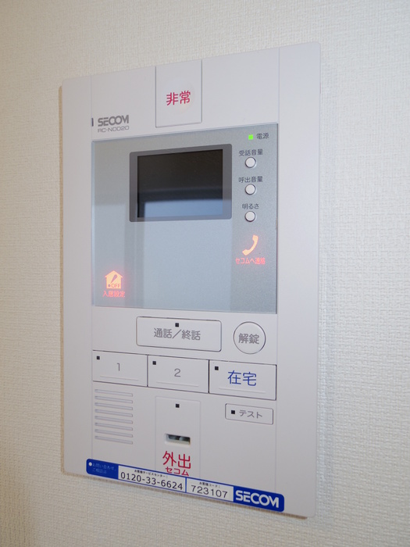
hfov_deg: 58.9
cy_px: 274
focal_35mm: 23
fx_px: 363
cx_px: 205
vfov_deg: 73.9
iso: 100
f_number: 2.8
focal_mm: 5
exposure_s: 1/40
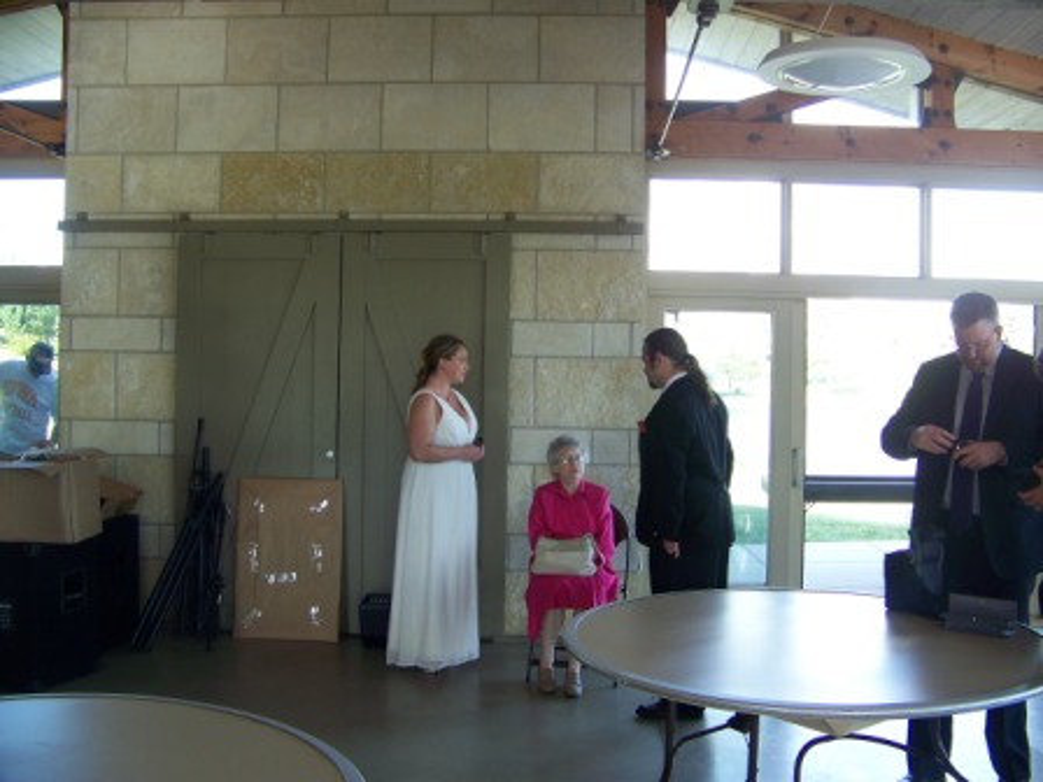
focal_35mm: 36
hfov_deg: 51.4
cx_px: 522
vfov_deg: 39.7
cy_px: 391
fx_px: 1085
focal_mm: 5.85
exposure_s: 1/40
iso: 64
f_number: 2.8
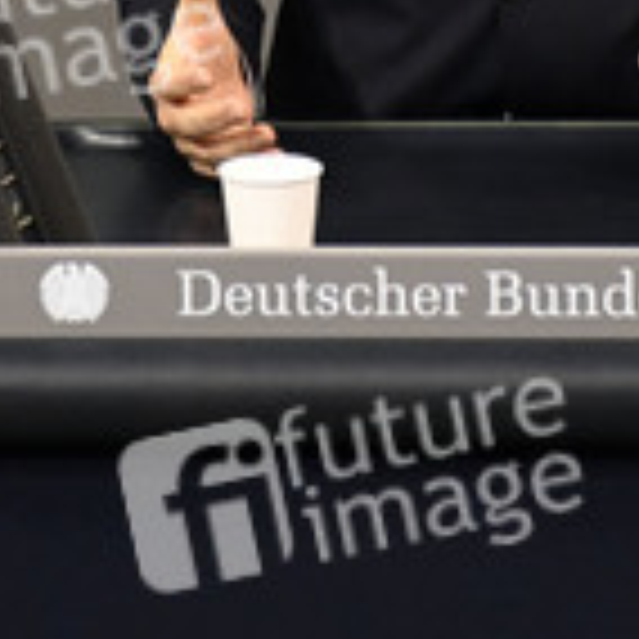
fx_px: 25062
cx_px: 482
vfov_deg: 1.5
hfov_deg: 1.5
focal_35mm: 1200
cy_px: -189
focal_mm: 500
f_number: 5.6
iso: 8000
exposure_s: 1/200
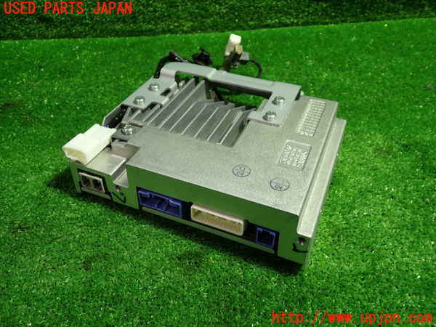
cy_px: 164
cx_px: 218
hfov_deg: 60.0
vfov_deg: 46.8
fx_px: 378
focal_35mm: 30
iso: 200
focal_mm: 5.4
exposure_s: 1/30
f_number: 2.3
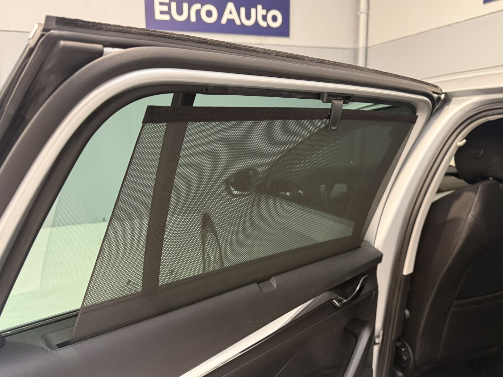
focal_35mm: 26
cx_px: 248
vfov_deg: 53.1
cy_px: 185
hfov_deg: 67.3
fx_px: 378
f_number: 1.78
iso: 400
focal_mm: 6.76
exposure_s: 1/60
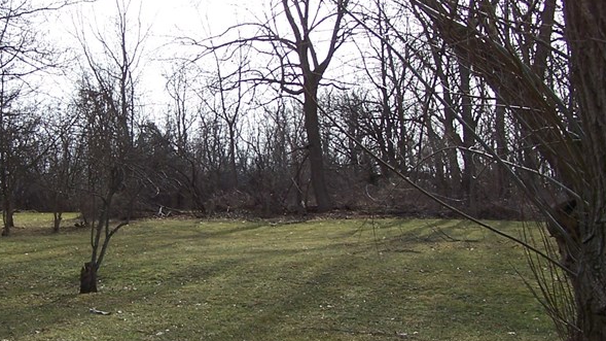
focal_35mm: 72
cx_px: 172
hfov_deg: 29.0
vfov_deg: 16.7
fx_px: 1157
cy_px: 172
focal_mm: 6.3
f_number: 2.8
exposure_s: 1/750
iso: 80
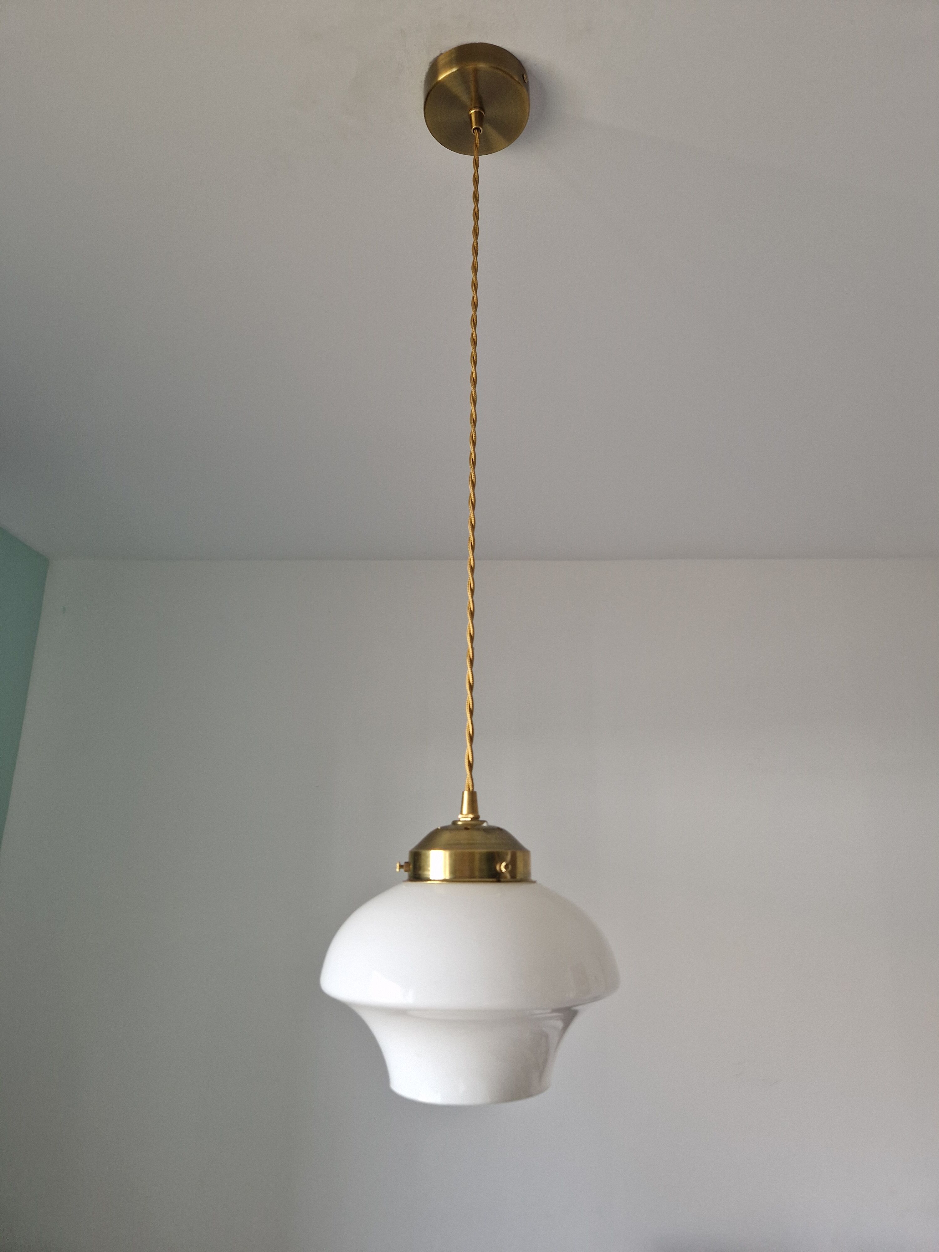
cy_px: 626
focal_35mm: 23
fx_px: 832
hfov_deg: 58.9
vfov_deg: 73.9
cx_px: 470
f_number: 1.8
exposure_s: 1/100
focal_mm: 5.4
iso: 50
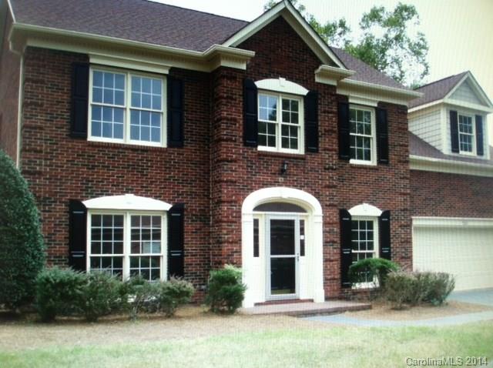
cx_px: 246
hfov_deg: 52.7
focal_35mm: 35
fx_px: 498
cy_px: 184
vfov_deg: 40.6
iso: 80
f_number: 2.8
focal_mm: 3.85
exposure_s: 1/17
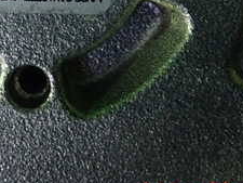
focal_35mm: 80
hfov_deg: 24.2
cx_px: 64
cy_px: -37
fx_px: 562
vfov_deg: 17.6
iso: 800
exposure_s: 1/30
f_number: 2.3
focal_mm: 5.5
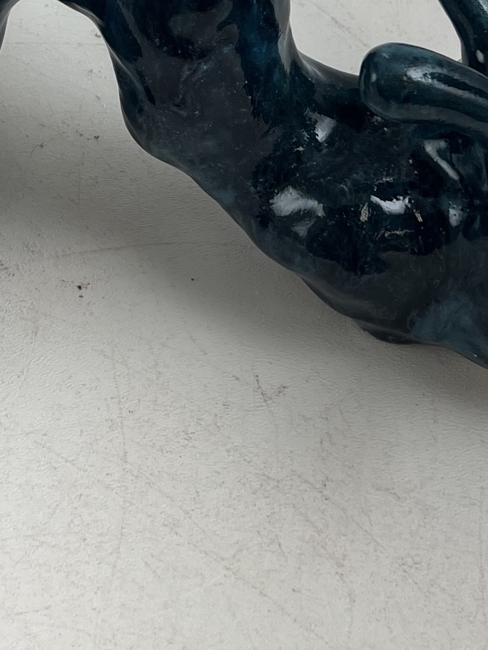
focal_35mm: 87
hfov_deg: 16.9
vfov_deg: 21.8
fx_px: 1635
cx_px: 160
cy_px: 22
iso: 50
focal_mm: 5.7
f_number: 1.5
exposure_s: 1/389
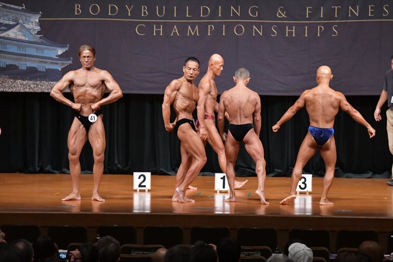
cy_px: 131
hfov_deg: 11.8
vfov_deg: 7.9
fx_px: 1899
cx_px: 196
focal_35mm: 174
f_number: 5.6
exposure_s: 1/400
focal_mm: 116
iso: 6400
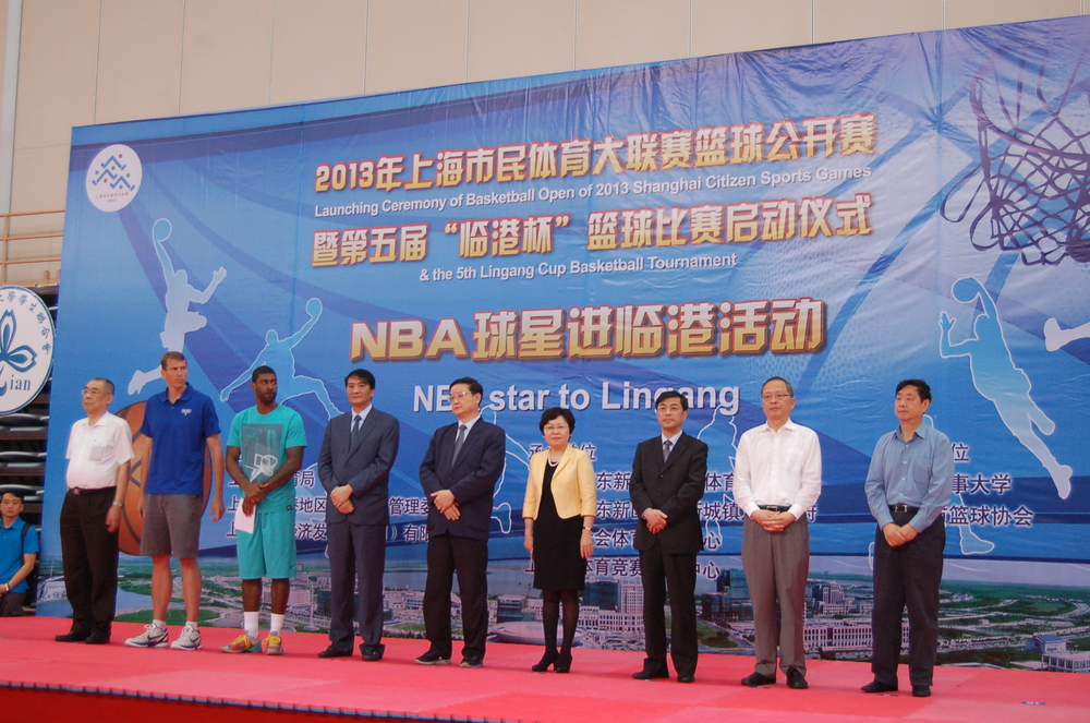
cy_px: 362
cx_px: 545
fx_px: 1451
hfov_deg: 41.2
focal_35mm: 48
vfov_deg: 28.0
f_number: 4.5
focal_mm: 32
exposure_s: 1/40
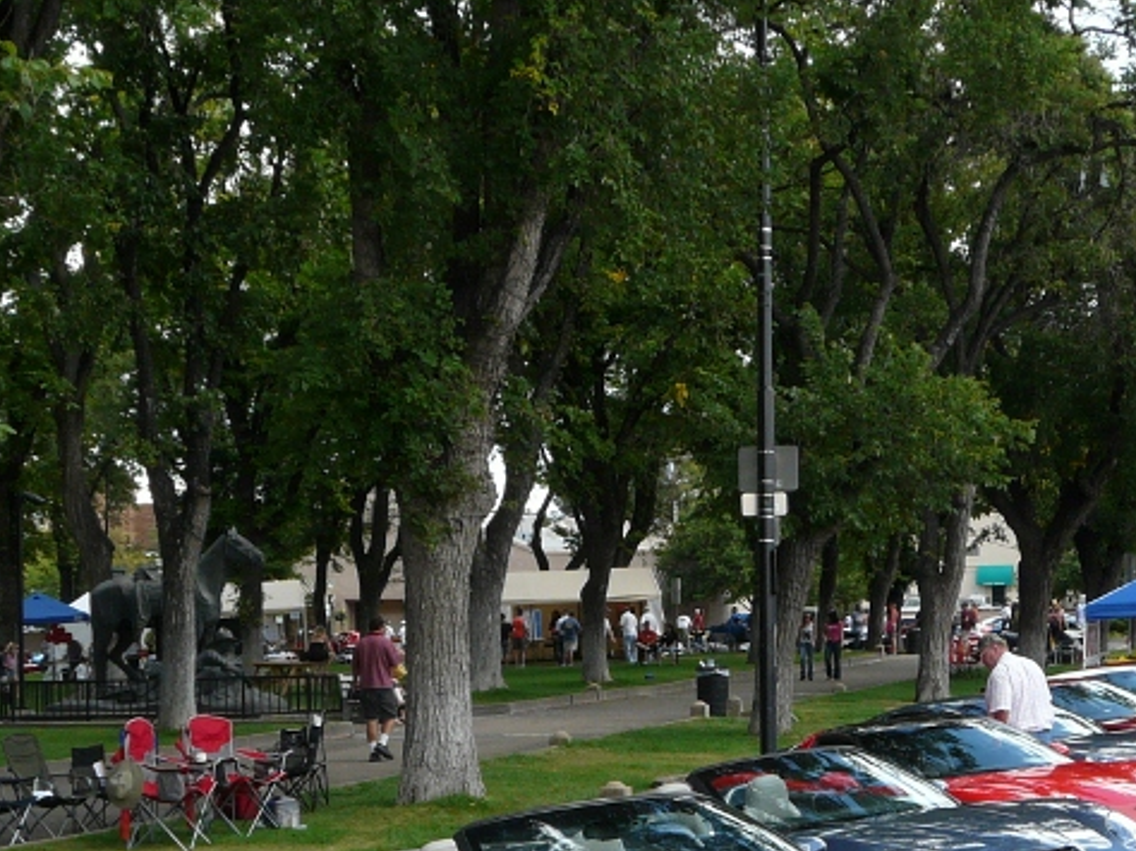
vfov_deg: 18.2
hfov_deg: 24.3
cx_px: 729
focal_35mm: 80
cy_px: 714
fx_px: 2624
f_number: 4
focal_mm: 6
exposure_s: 1/160
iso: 100
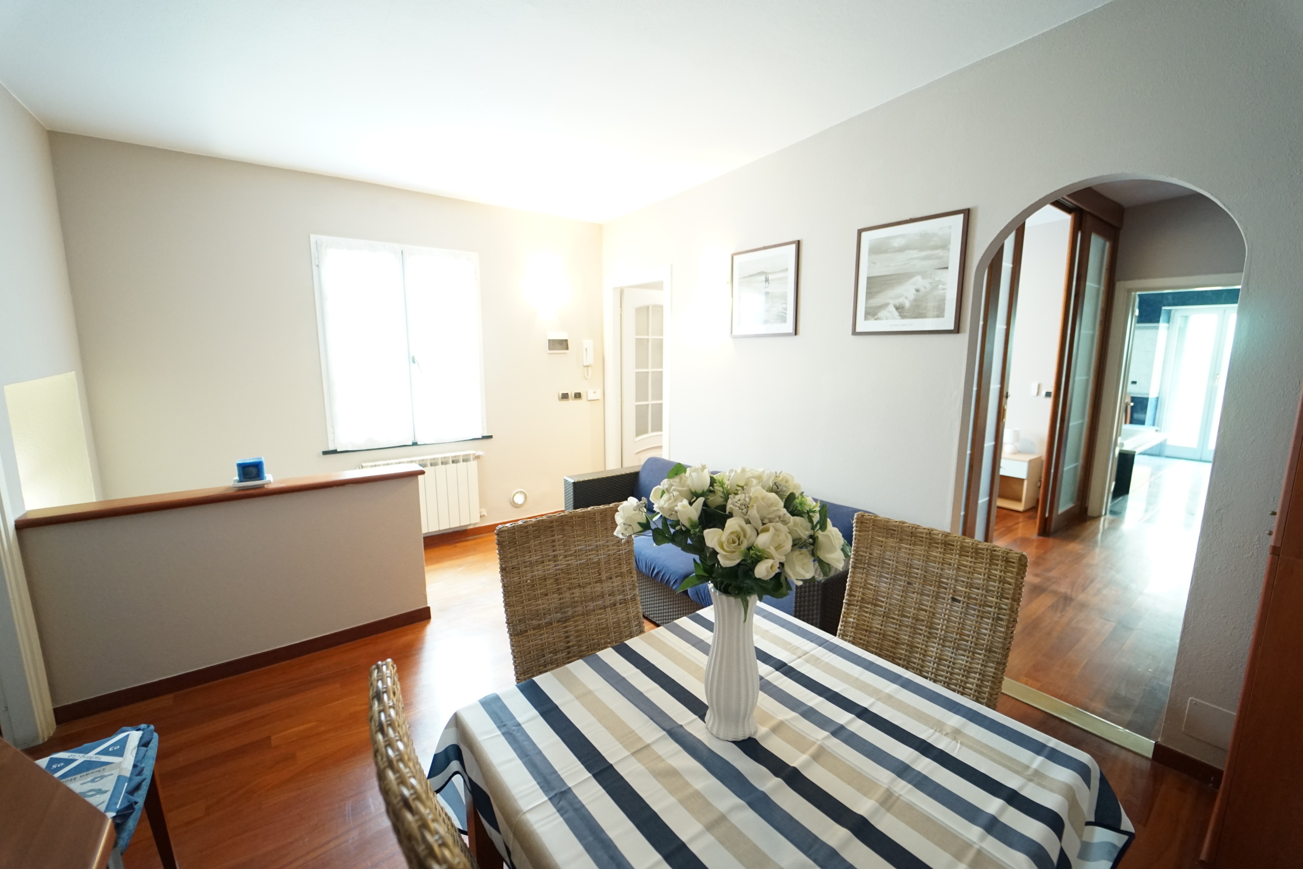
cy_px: 434
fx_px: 507
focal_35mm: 14
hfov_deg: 104.3
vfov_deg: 81.2
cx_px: 652
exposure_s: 1/60
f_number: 2.8
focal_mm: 14
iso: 2500
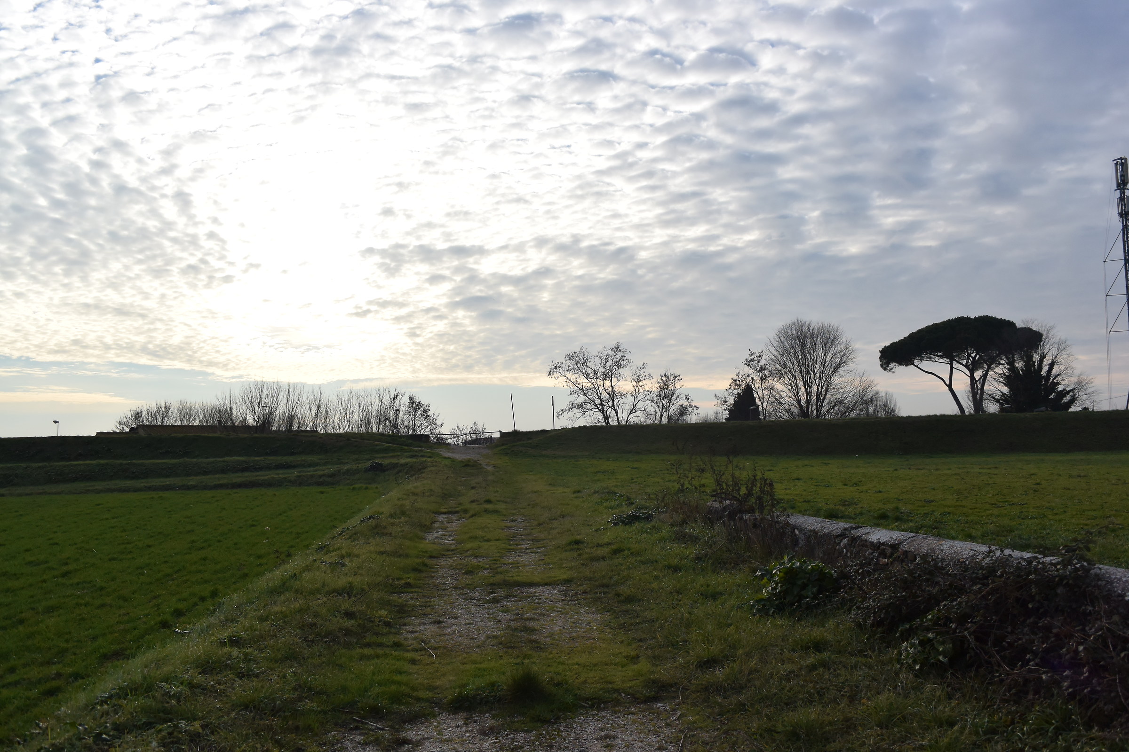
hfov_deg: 63.7
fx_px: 909
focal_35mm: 29
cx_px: 564
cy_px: 376
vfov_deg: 45.0
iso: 160
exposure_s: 1/1250
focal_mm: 10.9
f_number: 4.5
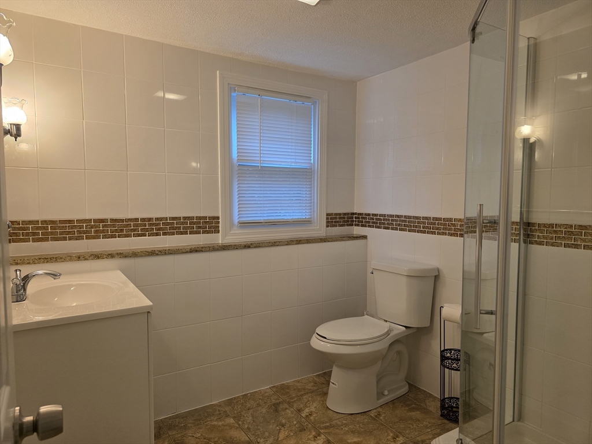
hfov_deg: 73.9
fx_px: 393
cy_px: 222
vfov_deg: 58.9
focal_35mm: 23
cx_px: 296
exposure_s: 1/120
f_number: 1.7
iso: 160
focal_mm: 6.3
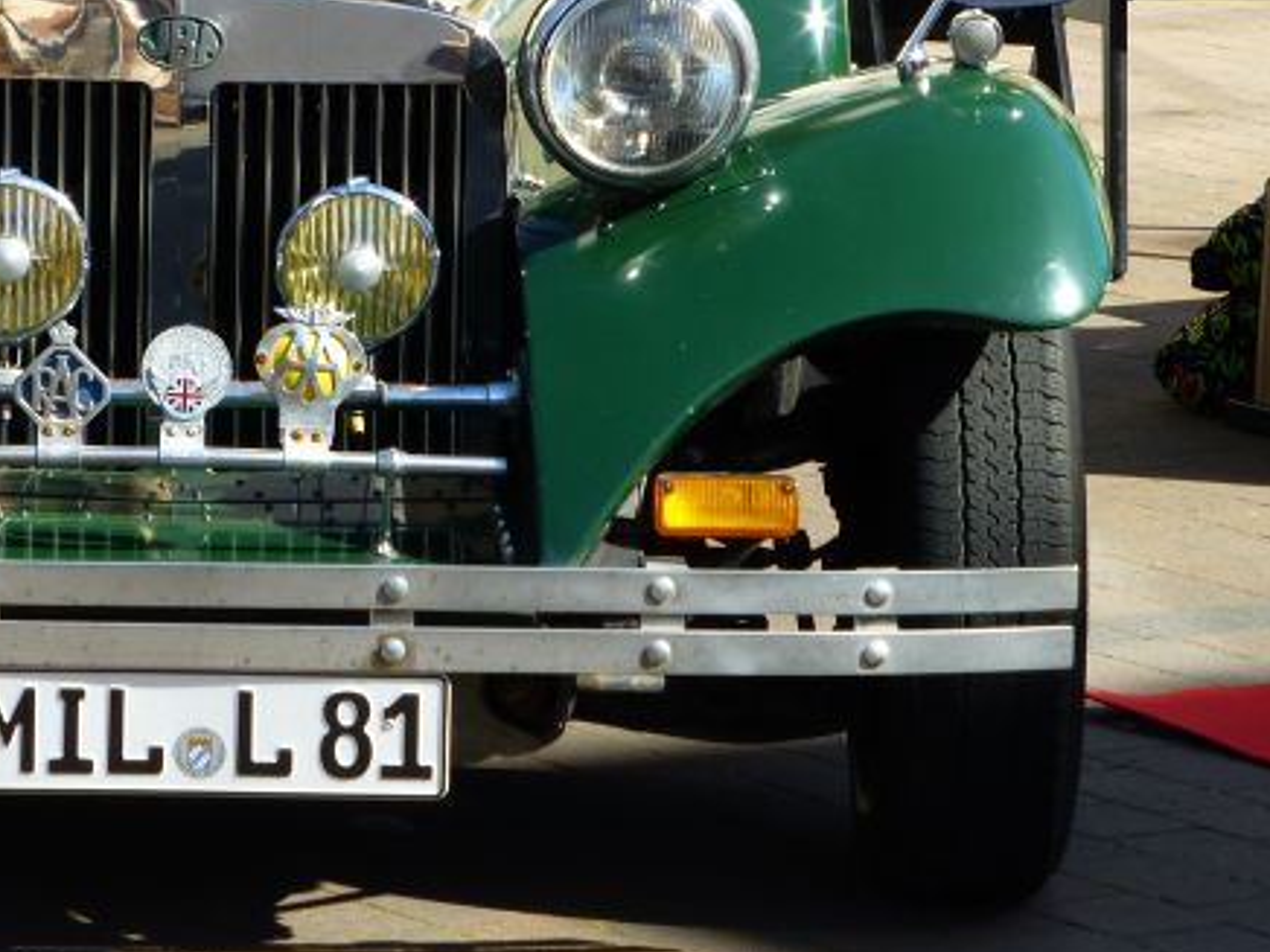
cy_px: 166
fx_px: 8548
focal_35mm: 233
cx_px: 157
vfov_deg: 6.4
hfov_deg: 8.5
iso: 100
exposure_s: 1/160
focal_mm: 20.6
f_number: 5.3
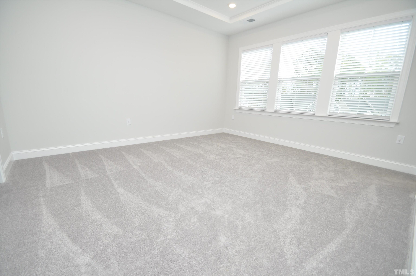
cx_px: 208
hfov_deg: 100.5
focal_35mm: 15
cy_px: 138
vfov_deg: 77.2
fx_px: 173
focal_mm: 10
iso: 400
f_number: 5
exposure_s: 1/100
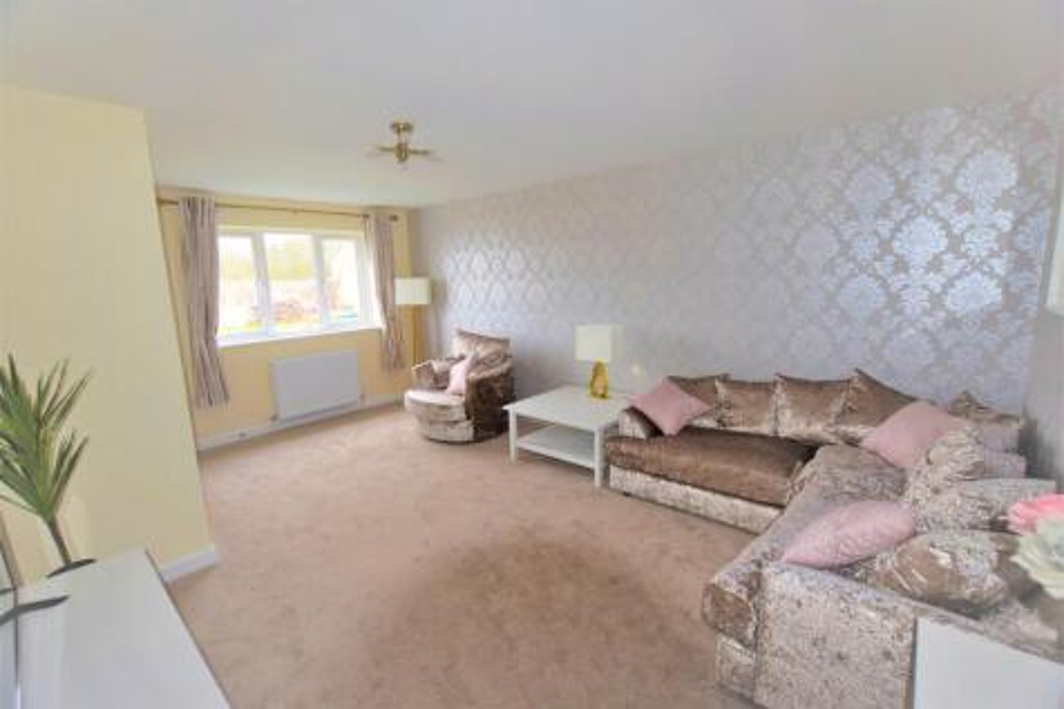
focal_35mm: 15
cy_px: 354
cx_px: 532
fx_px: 443
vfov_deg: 77.3
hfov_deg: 100.4
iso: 800
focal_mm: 10
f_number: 4.5
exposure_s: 1/80
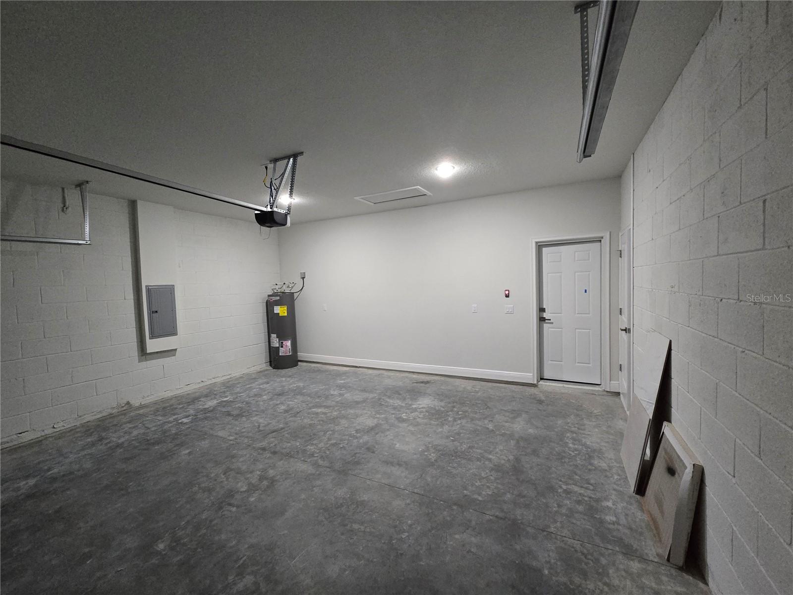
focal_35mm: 13
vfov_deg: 89.9
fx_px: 298
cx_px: 396
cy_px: 298
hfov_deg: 106.2
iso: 800
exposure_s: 1/60
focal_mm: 2.2
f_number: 2.2
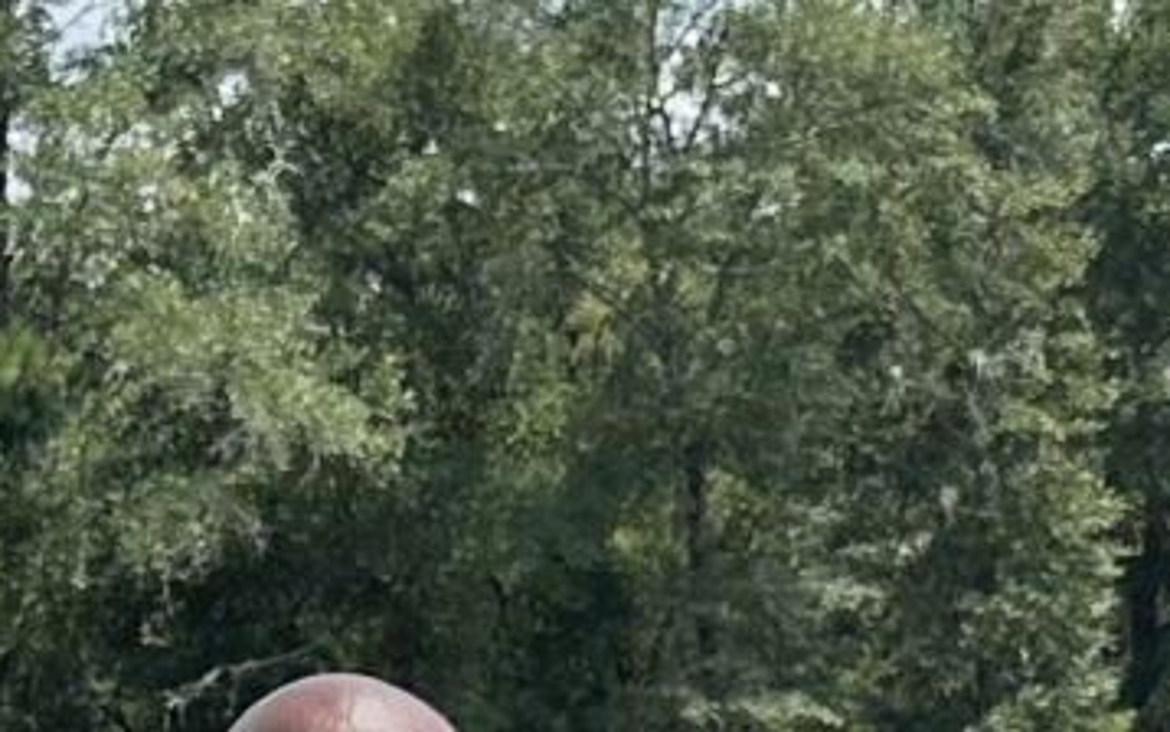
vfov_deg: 6.6
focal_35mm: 182
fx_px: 5805
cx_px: 487
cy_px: 2196
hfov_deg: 11.5
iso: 80
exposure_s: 1/1095
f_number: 1.78
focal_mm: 6.86
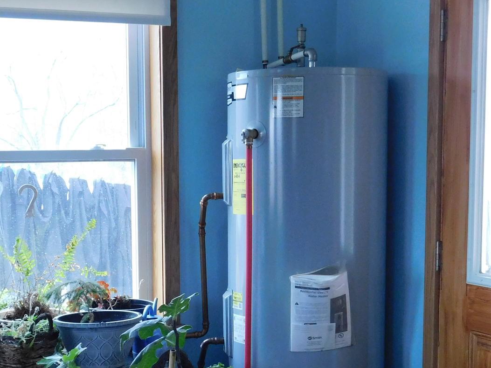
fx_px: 993
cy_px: 276
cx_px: 179
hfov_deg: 27.7
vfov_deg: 20.8
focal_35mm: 70
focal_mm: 6.3
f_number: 3.5
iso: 400
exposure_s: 1/25
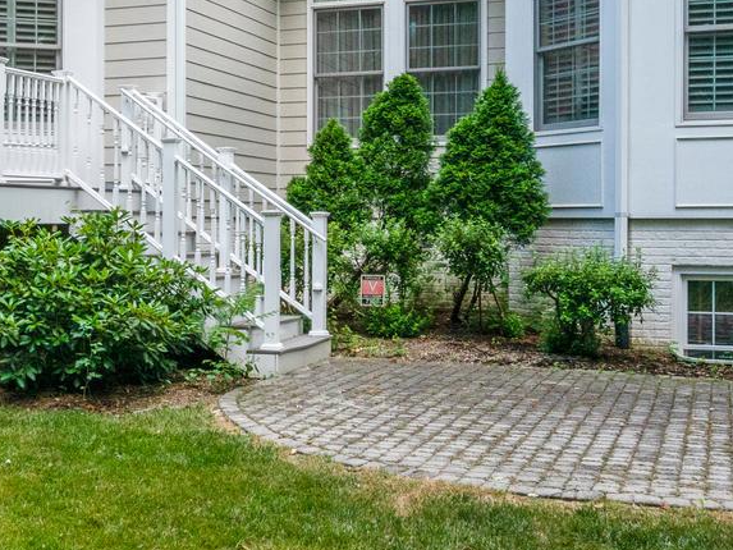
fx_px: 1165
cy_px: 19
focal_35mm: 55
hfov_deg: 34.0
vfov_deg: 25.4
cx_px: 163
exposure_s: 1/640
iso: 1250
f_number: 8
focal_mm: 16
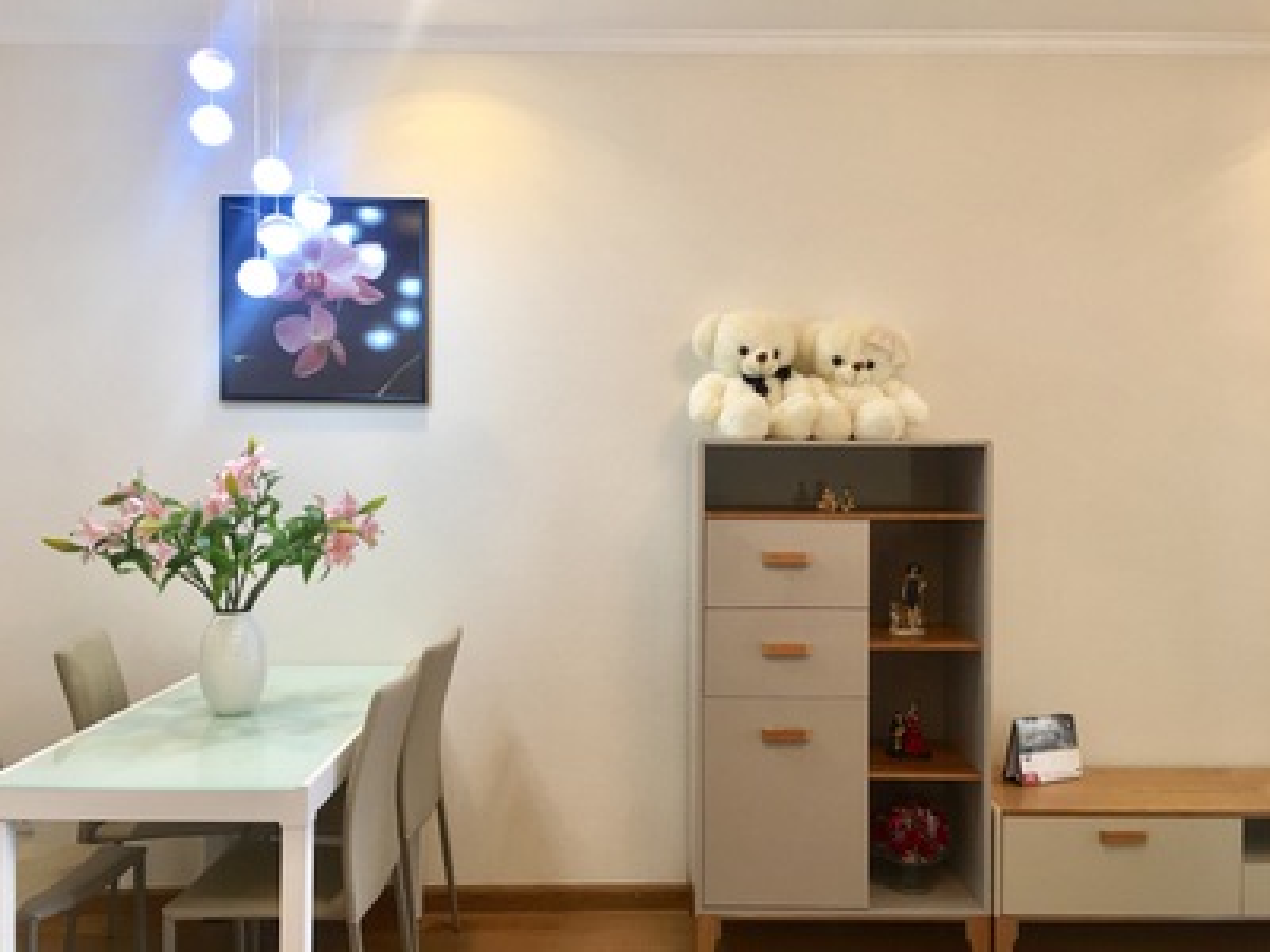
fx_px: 1064
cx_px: 635
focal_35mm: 29
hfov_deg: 61.7
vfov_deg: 48.2
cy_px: 476
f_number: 2.2
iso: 32
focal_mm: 4.15
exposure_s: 1/33
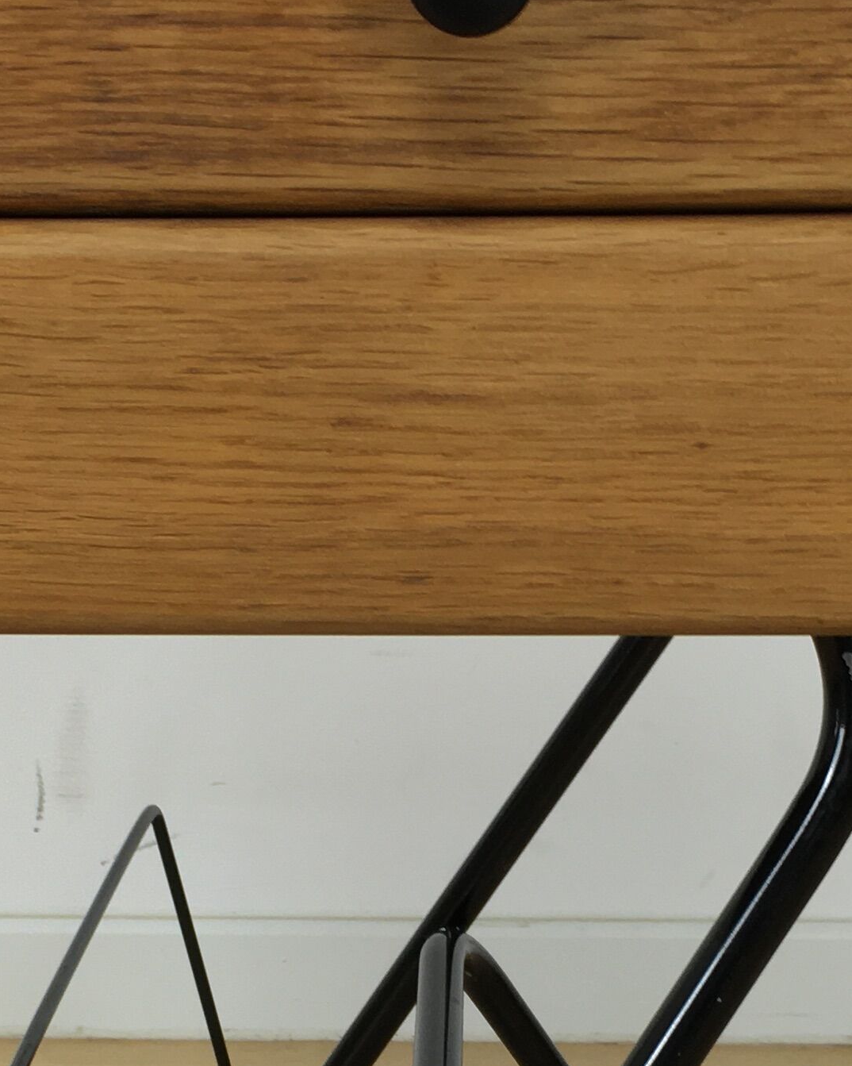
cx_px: 397
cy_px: 1014
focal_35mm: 85
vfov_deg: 21.8
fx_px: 2680
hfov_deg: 18.1
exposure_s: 1/33
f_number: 2.2
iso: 40
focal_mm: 4.15
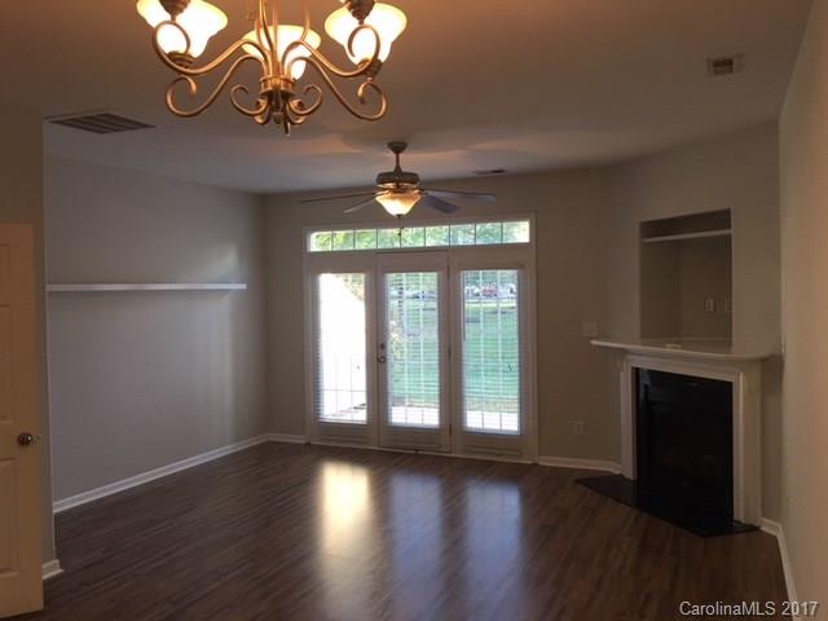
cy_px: 310
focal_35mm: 29
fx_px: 694
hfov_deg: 61.7
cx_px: 414
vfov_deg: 48.2
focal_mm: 4.15
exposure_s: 1/30
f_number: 2.2
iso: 40
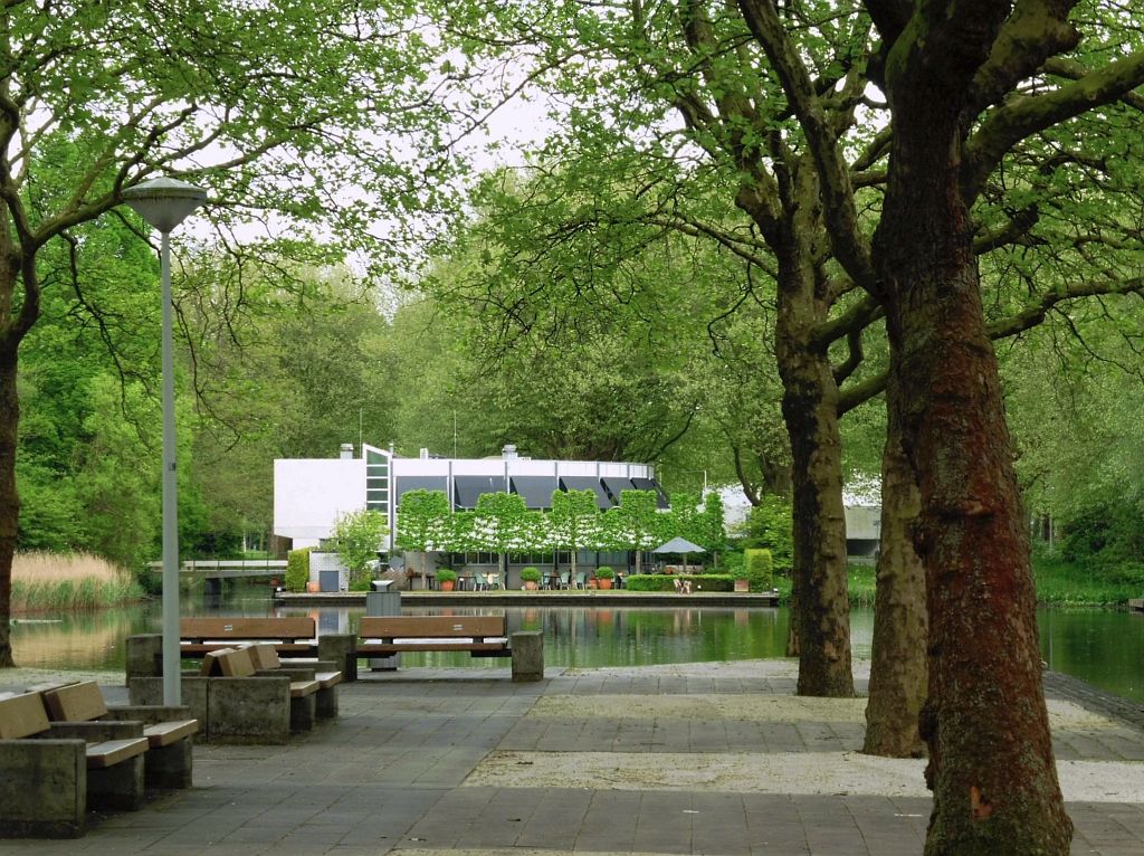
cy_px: 428
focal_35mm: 122
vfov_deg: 12.1
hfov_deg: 16.2
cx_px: 572
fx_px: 4028
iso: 200
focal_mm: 21.8
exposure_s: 1/100
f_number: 6.3
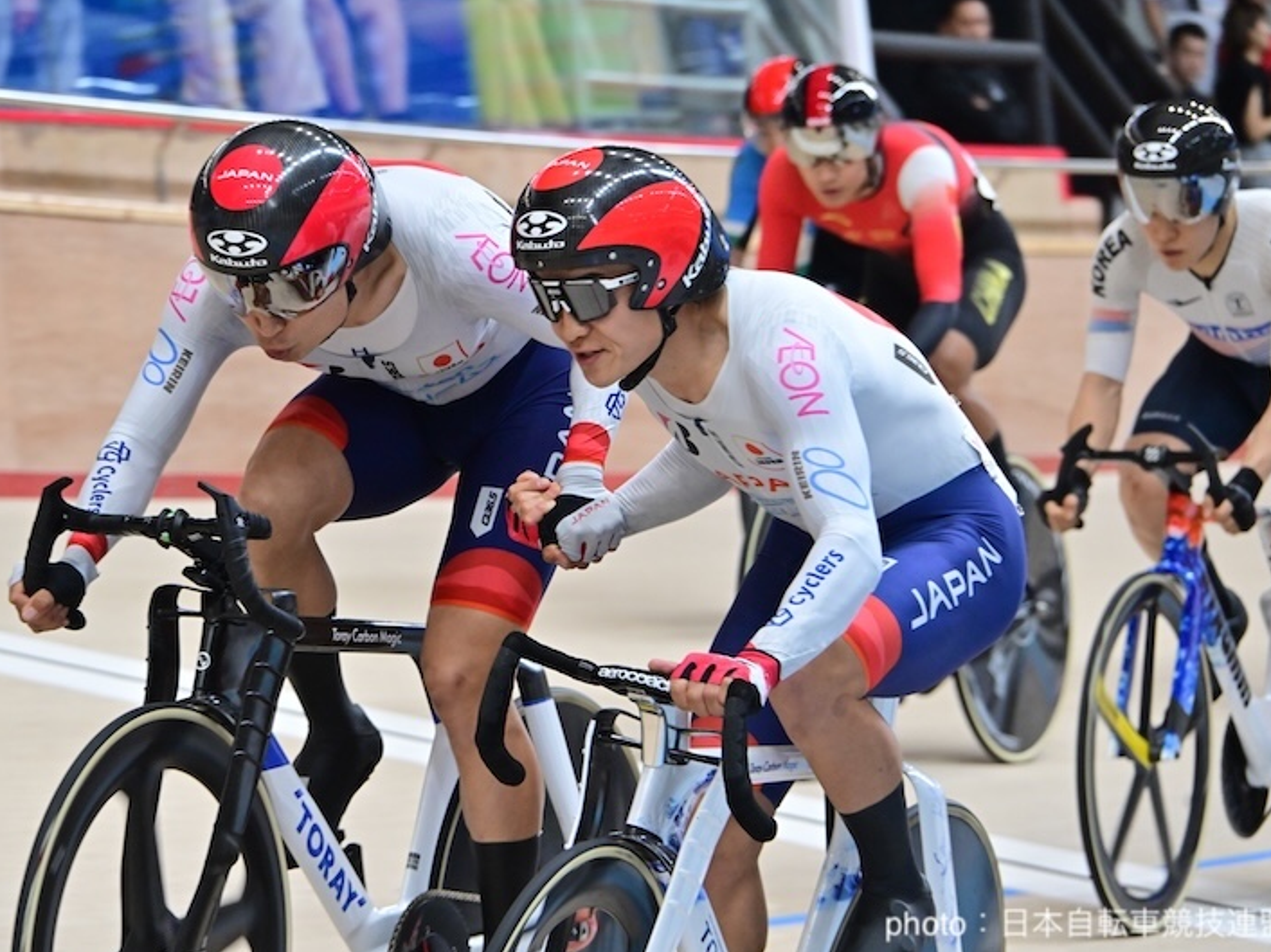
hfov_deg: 9.6
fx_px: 7598
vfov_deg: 7.2
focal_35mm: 207
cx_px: 585
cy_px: 476
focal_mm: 190
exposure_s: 1/400
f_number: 8
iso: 4500
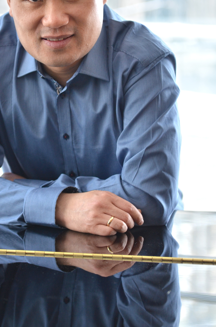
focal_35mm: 143
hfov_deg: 9.5
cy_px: 121
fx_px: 1293
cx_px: 64
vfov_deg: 14.4
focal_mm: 60
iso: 400
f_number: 3.2
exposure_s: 1/160
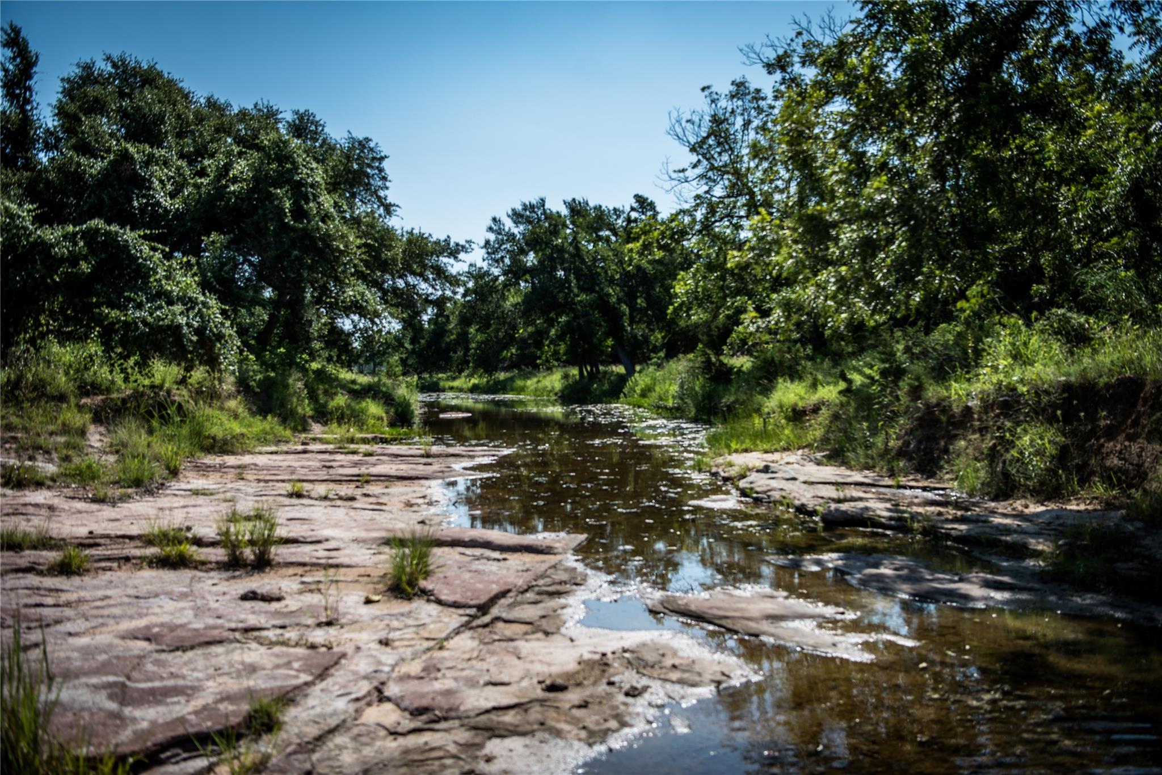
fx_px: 1098
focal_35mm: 34
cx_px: 581
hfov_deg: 55.8
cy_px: 388
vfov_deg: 38.9
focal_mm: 34
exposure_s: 1/2000
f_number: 2.8
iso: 100
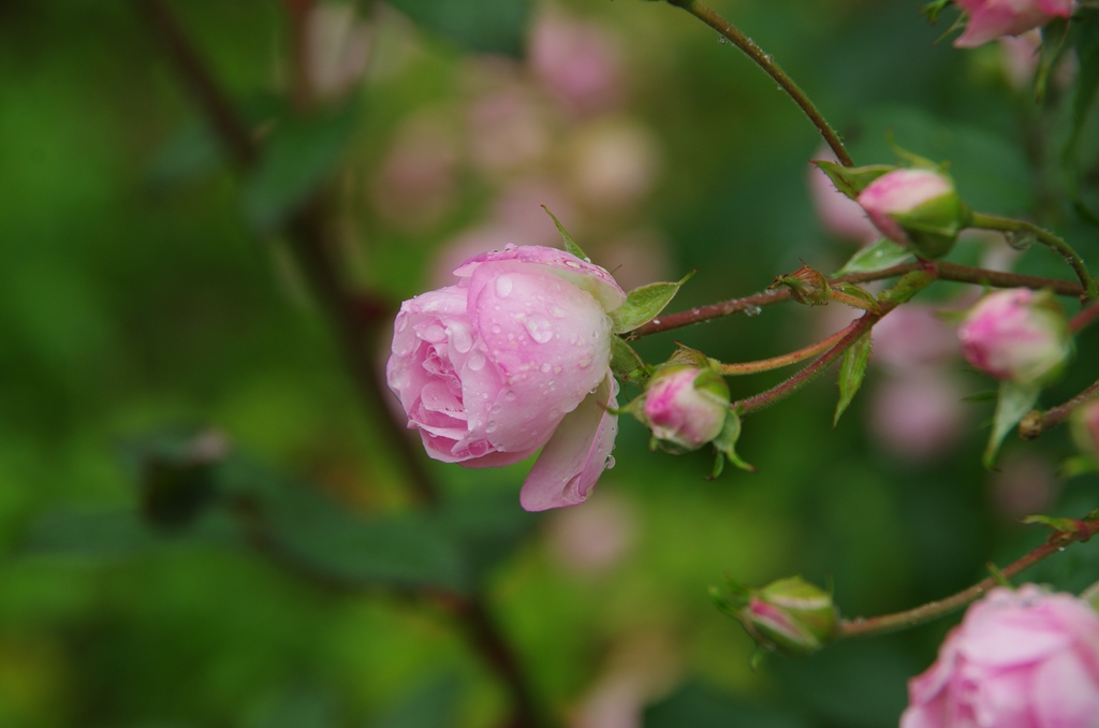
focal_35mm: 202
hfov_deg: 10.2
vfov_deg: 6.8
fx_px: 6168
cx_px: 550
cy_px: 364
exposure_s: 1/200
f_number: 7.1
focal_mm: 135
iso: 200
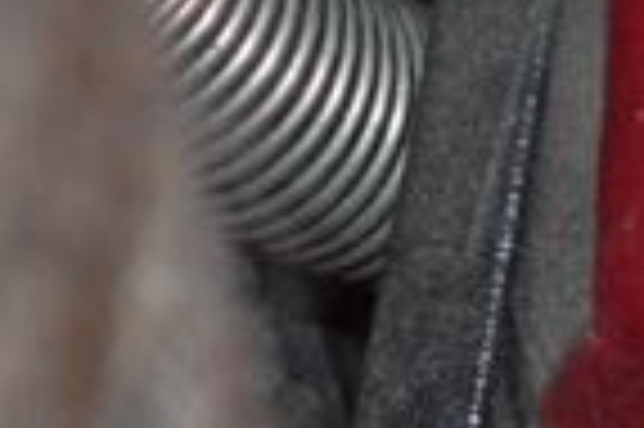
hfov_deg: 4.4
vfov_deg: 3.0
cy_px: 250
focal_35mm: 462
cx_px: 1063
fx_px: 8255
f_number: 5.3
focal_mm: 44
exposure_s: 1/60
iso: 2200
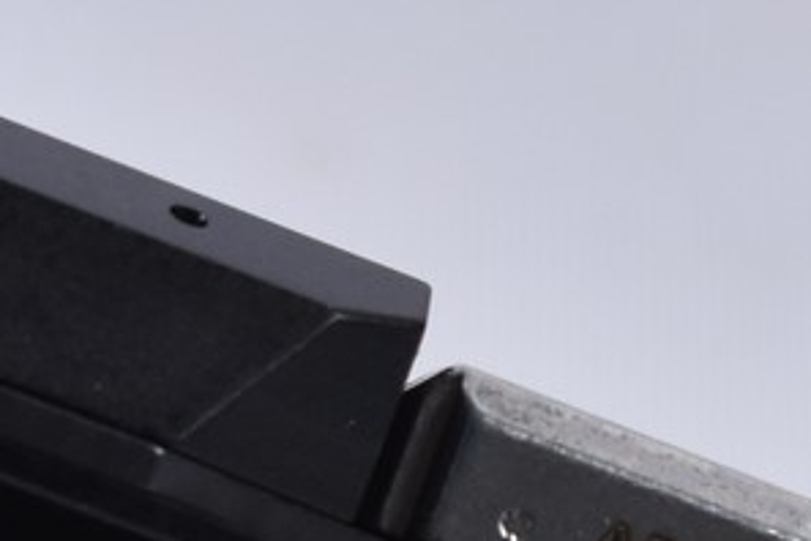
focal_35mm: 556
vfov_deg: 2.5
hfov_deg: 3.7
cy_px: 1324
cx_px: 830
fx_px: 12533
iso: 640
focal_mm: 55
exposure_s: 1/50
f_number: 5.6
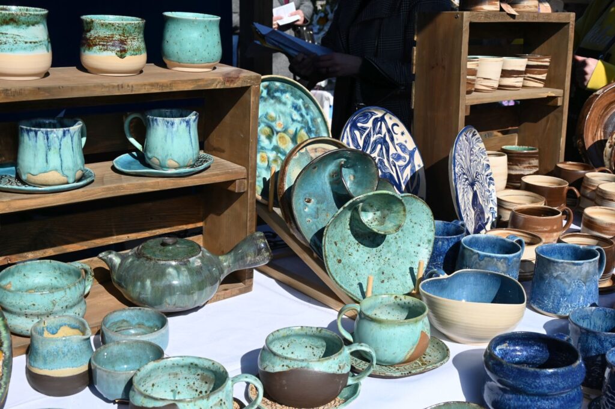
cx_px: 308
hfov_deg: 44.5
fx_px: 751
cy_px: 204
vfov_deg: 30.5
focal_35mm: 44
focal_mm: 44
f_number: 14
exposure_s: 1/800
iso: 640
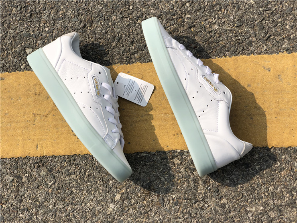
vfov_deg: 28.0
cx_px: 148
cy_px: 112
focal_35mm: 52
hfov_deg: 36.8
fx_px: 446
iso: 16
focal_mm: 6
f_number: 2.4
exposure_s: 1/1548
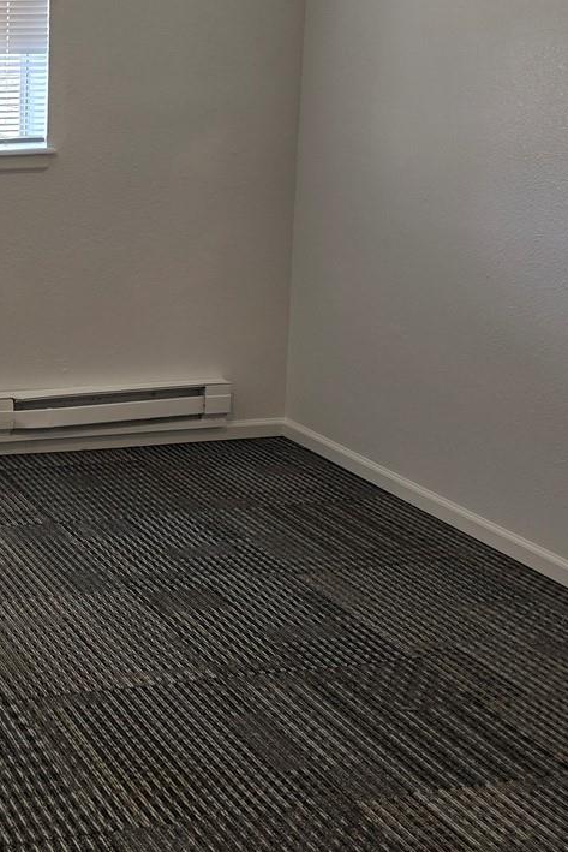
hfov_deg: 22.2
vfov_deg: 36.5
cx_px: -196
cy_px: 278
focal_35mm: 54
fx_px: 1277
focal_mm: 6.3
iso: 40
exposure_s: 1/120
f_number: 1.7
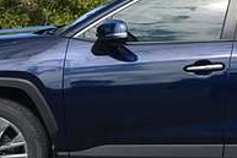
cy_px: 69
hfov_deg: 14.5
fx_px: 922
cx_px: 208
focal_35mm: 140
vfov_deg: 9.8
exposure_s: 1/250
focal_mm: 30
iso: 100
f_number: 8
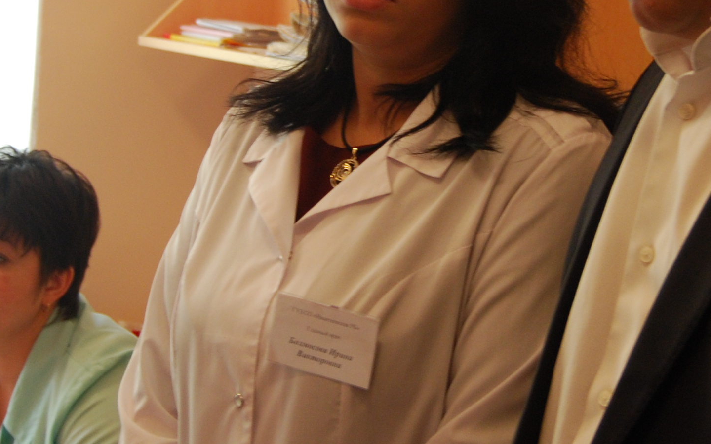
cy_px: 81
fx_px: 2073
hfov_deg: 19.4
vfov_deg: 12.2
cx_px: 414
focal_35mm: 107
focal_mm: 26
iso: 400
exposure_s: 1/25
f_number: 4.2
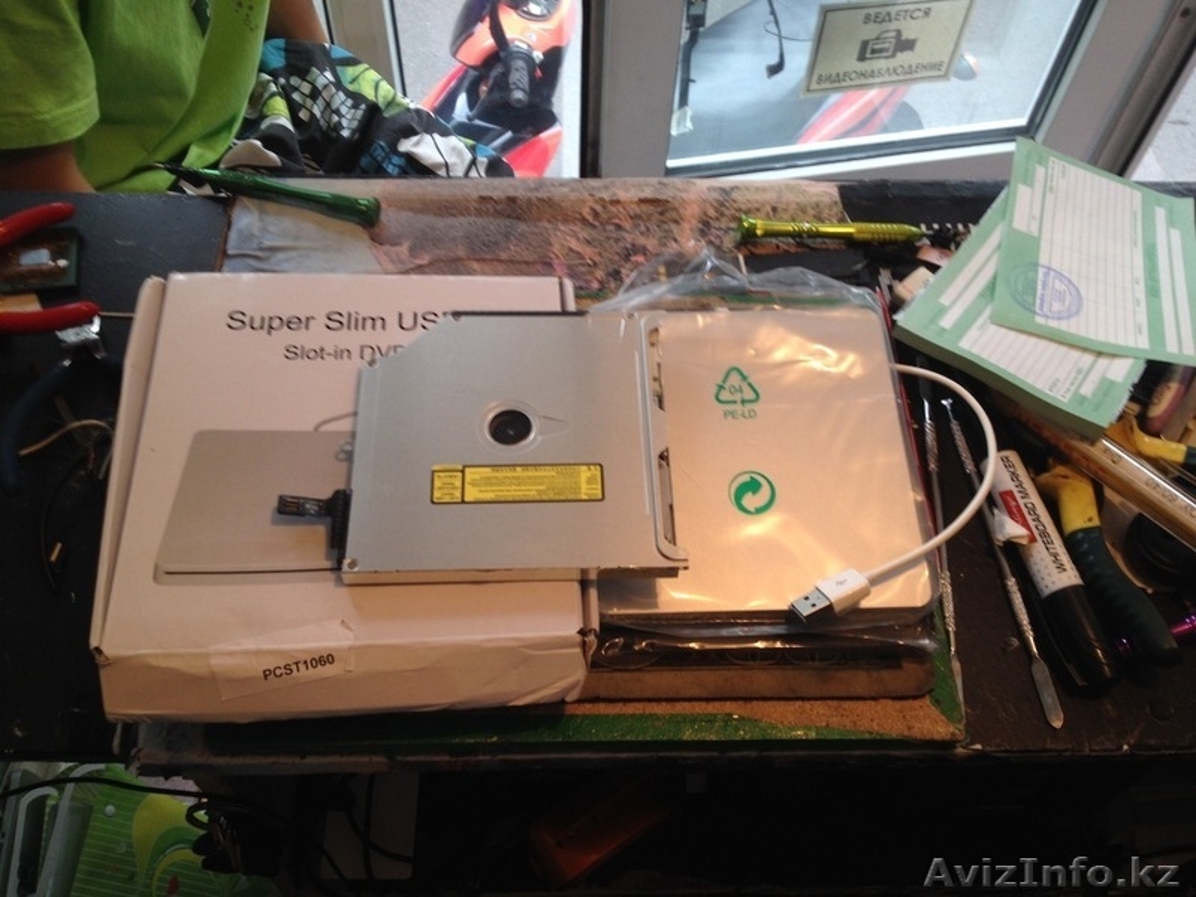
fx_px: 1209
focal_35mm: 35
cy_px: 448
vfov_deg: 40.7
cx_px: 598
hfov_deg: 52.6
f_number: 2.4
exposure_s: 1/30
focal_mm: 4.28
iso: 50
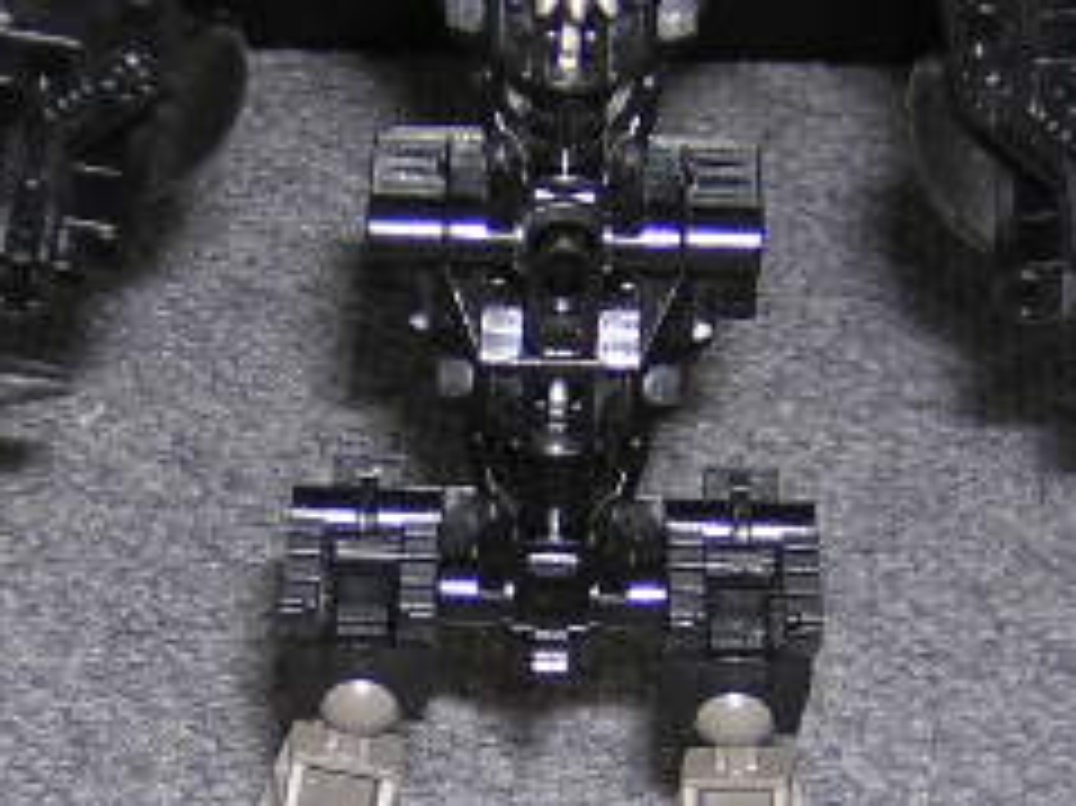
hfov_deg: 11.9
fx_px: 5157
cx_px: 554
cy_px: 540
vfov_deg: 8.9
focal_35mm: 166
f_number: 3.4
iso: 100
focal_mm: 8.1
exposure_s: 1/60.1
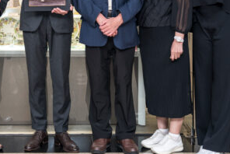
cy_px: 20
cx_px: 60
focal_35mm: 85
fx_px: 544
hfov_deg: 23.7
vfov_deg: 15.9
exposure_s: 1/80
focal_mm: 42
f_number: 3.5
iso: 100
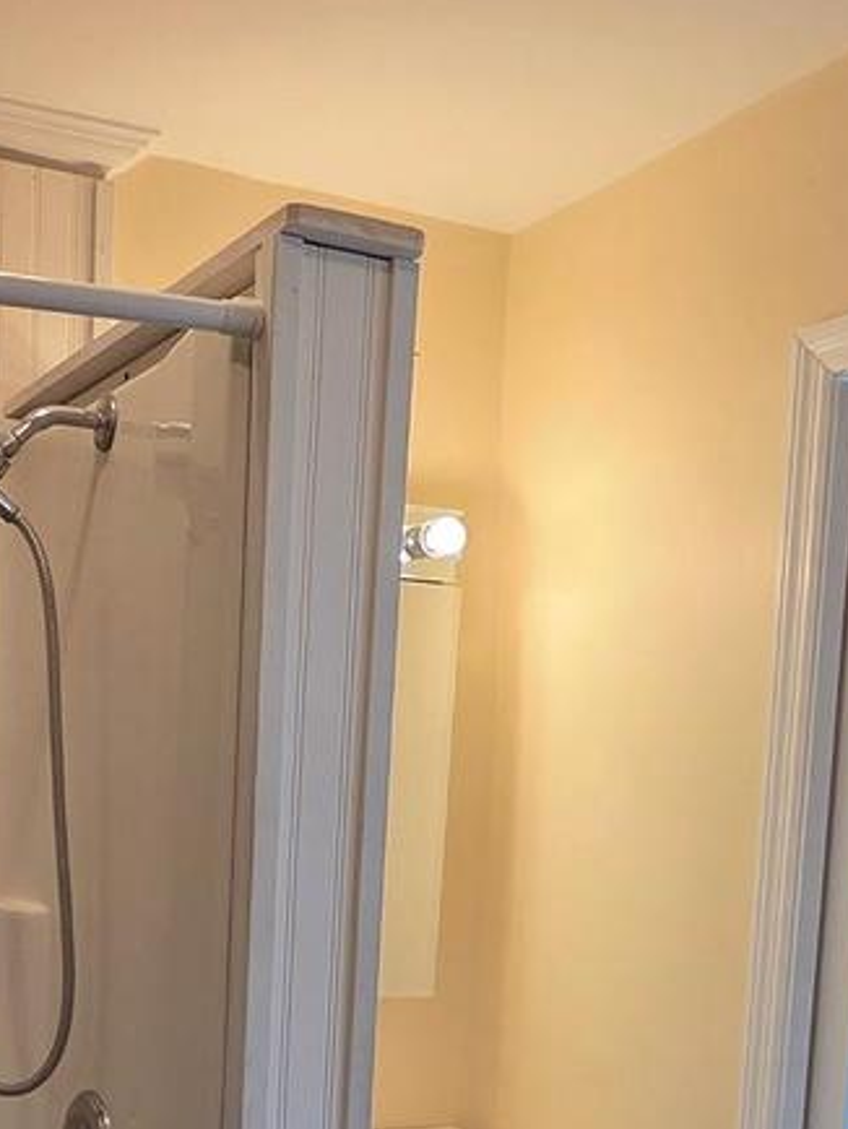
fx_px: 1501
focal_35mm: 46
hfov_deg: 31.2
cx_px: 260
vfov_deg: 38.3
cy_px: 1025
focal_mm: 2.2
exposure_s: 1/120
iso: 160
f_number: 2.2
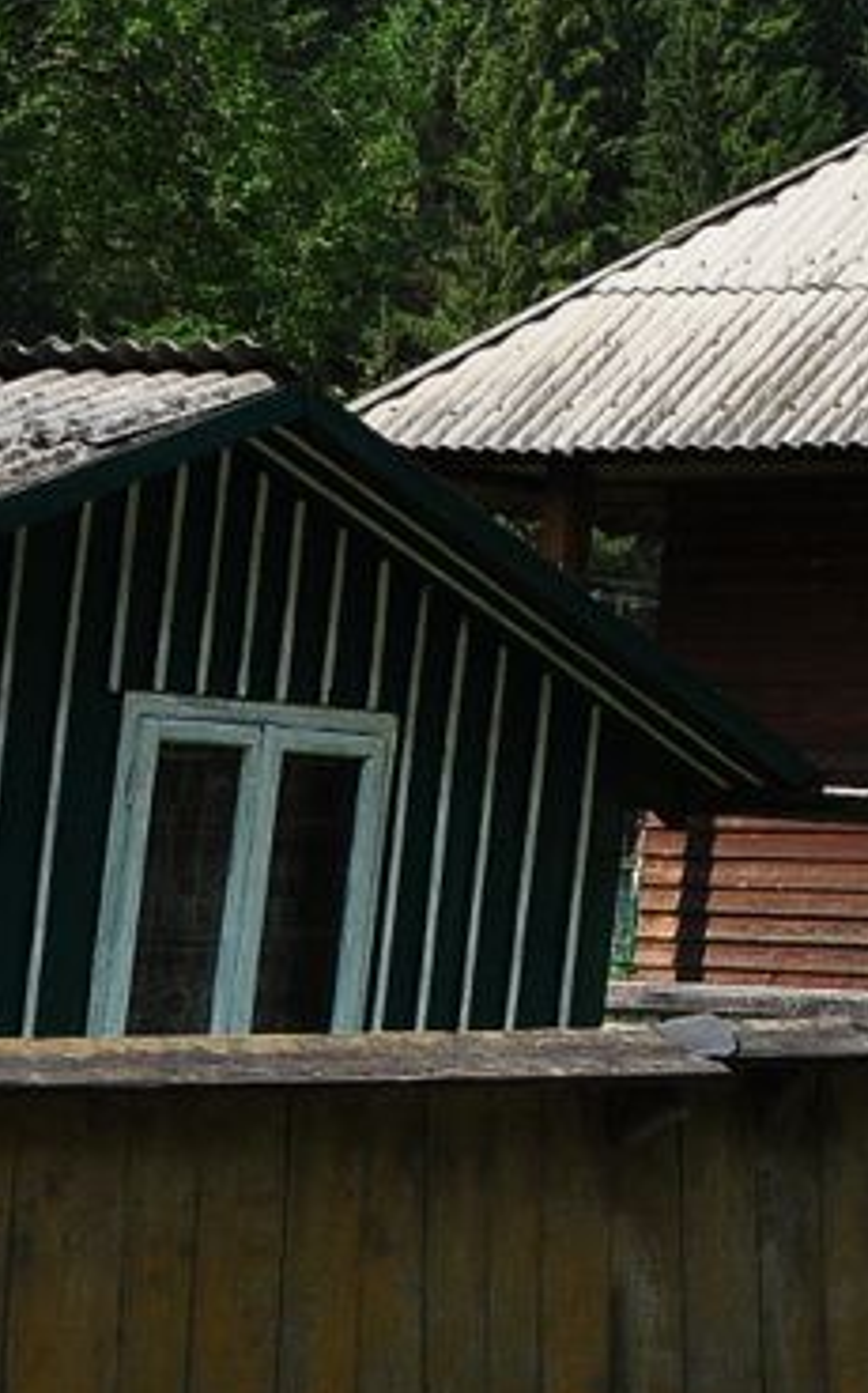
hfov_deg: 7.7
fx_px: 6030
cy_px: 406
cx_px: 1959
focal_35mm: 159
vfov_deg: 13.1
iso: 400
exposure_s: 1/400
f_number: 10
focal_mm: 32
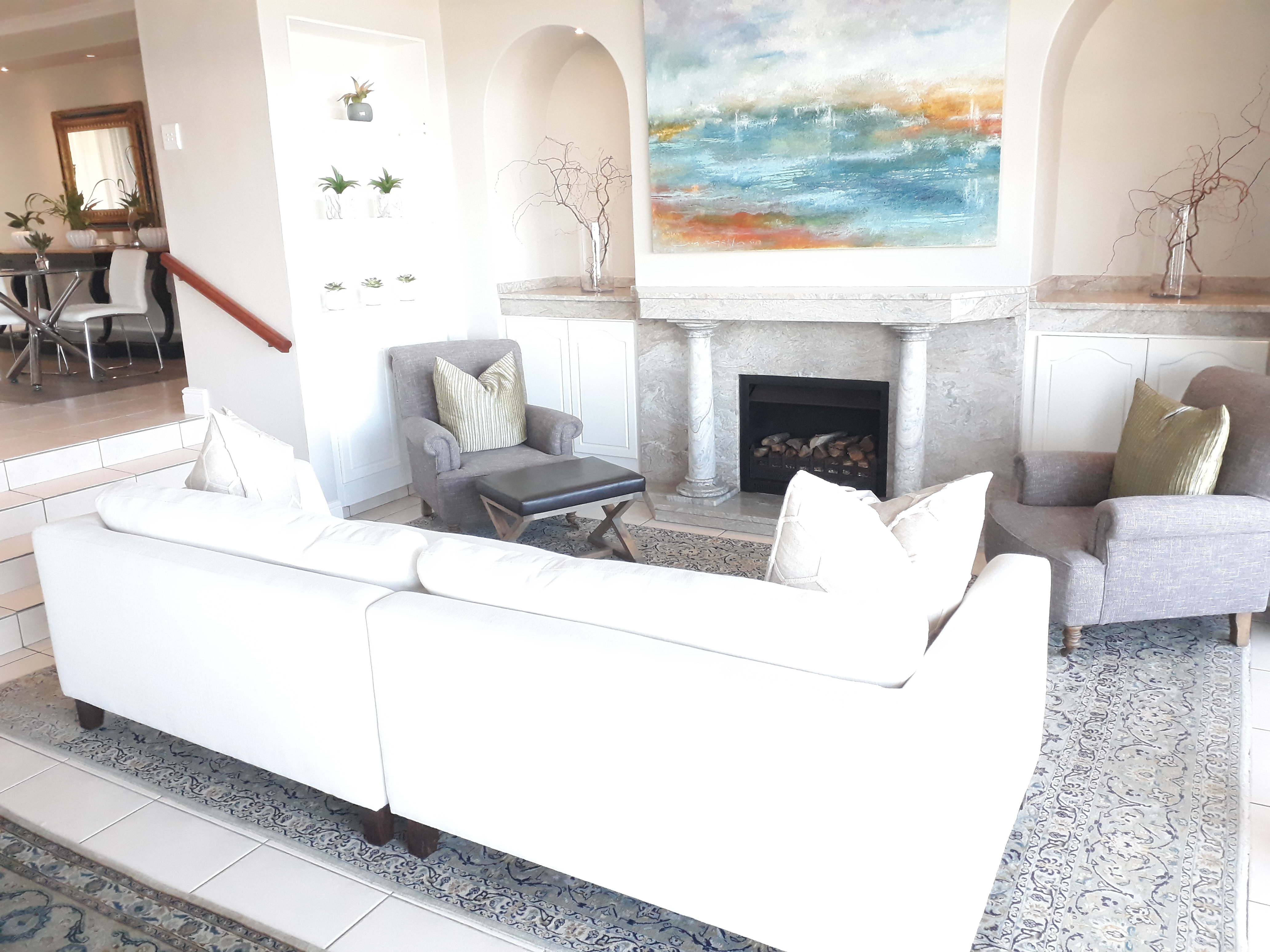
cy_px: 476
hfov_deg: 65.3
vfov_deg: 51.4
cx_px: 635
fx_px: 991
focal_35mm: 27
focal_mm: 3.6
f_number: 1.9
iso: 200
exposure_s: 1/100
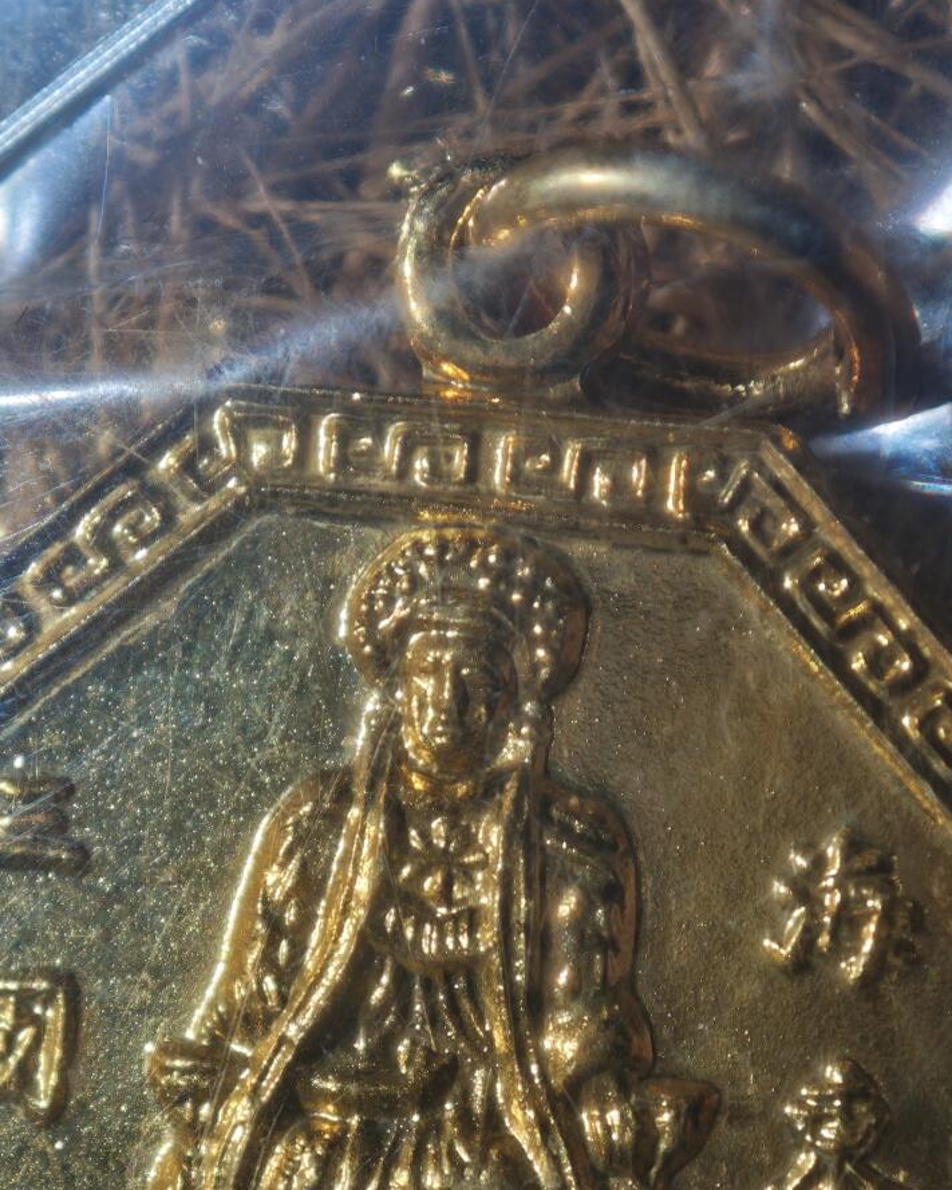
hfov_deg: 8.5
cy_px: 925
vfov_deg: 10.6
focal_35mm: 182
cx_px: 540
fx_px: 6407
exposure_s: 1/106
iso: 50
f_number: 2
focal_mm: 9
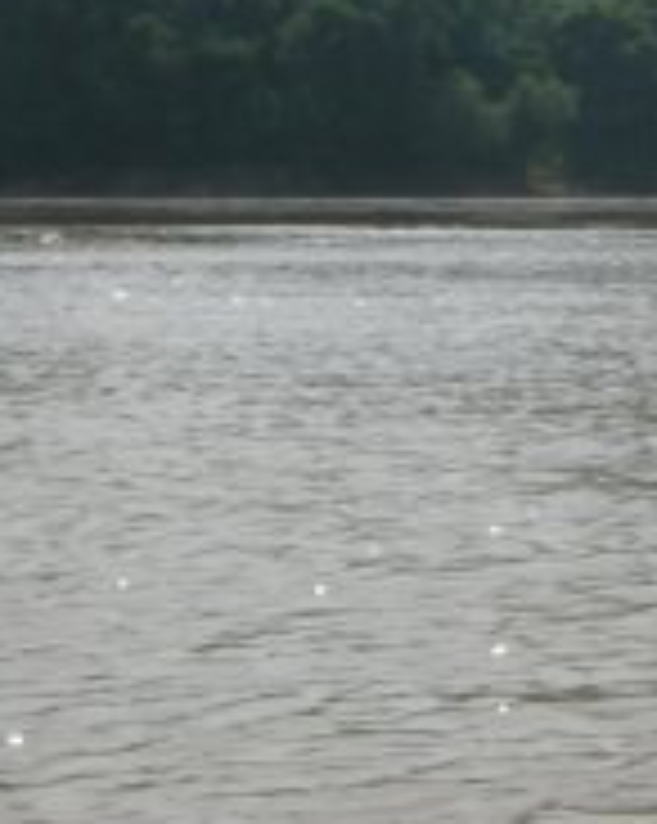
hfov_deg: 10.5
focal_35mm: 140
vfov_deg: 13.7
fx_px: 3409
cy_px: 234
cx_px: 1102
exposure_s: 1/290
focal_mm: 8.5
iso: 64
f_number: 7.1
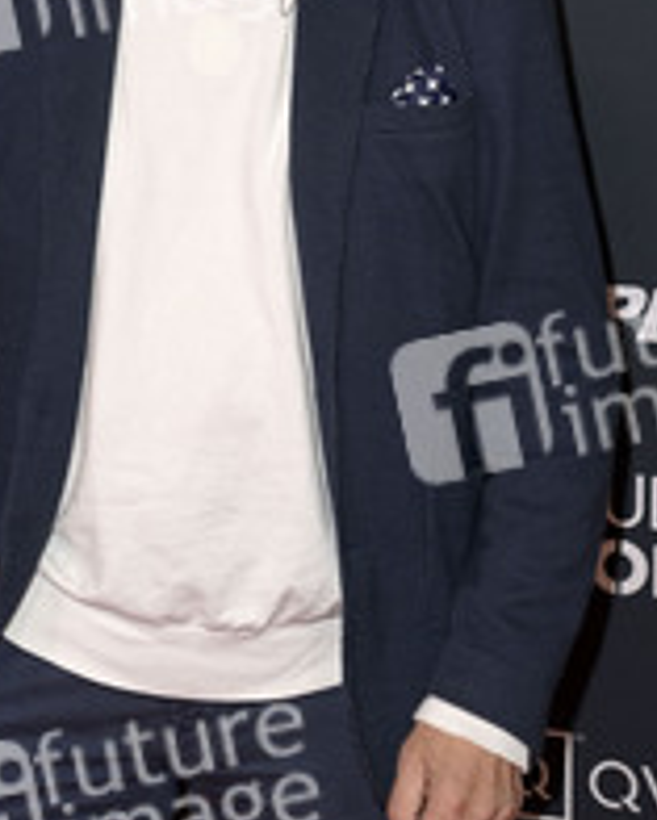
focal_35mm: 134
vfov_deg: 14.3
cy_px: 176
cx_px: 226
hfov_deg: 11.5
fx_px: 3254
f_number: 5.6
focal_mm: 70
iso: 500
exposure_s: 1/200
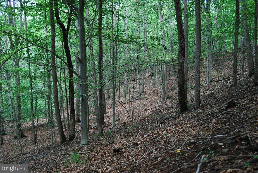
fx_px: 237
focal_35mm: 33
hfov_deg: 57.2
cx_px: 129
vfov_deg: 40.0
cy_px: 86
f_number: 3.8
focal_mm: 22
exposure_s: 1/60
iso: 360
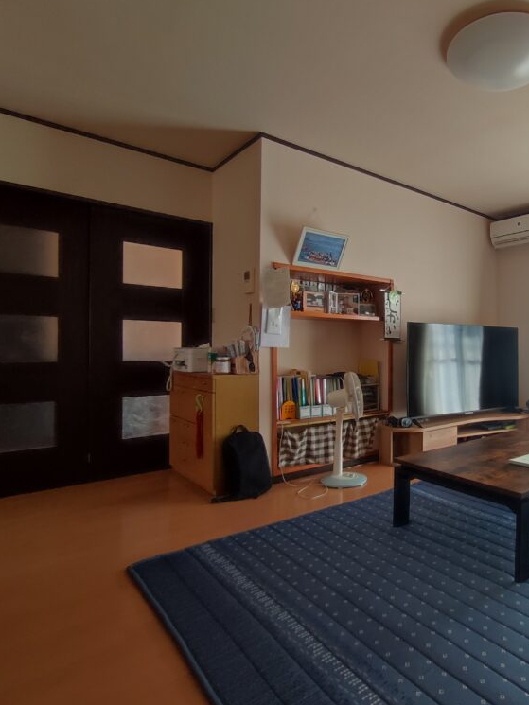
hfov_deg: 56.8
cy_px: 351
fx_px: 448
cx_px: 420
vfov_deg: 76.4
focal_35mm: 22
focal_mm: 1.65
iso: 202
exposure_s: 1/100
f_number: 2.2
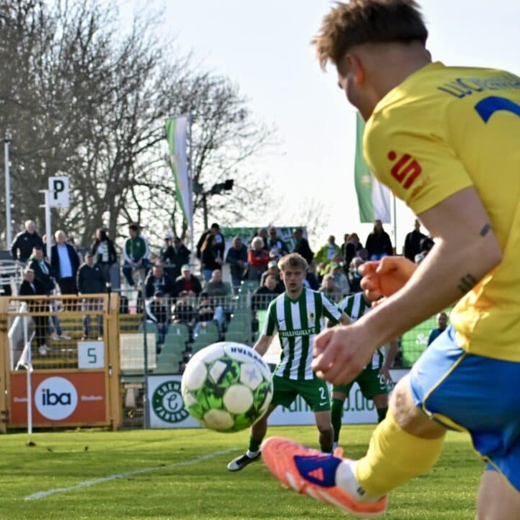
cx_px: 242
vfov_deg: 9.1
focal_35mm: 192
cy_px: 411
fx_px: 3263
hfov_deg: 9.1
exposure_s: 1/1250
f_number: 5.6
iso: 360
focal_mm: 80
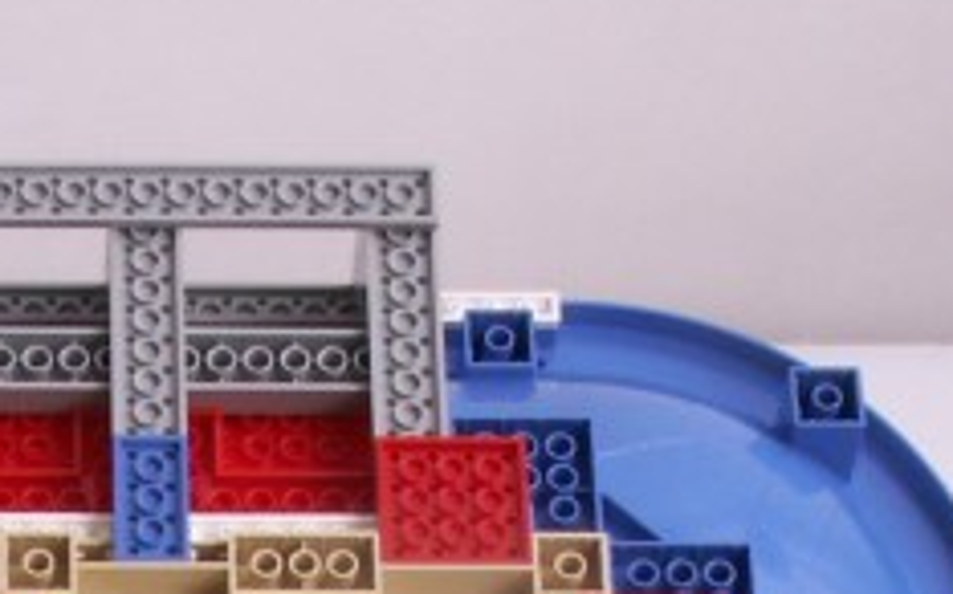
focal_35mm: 156
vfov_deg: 8.0
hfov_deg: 13.1
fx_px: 4050
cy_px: 1160
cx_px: -169
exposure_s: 1/1.25
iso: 50
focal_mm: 7.19
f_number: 8
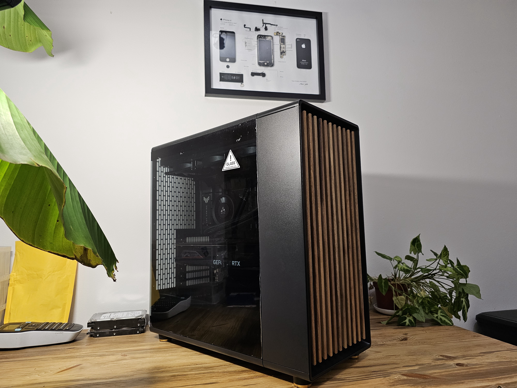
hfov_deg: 73.9
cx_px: 258
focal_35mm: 23
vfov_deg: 58.9
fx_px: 344
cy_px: 194
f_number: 1.7
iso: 320
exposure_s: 1/100
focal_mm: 6.3
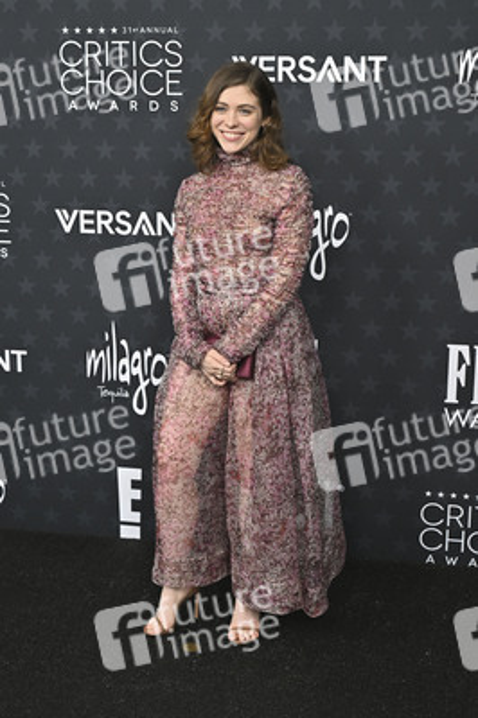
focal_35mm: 50
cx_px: 239
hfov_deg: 26.9
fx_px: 997
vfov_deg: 39.6
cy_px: 359
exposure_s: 1/320
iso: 1250
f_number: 5.6
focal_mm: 50
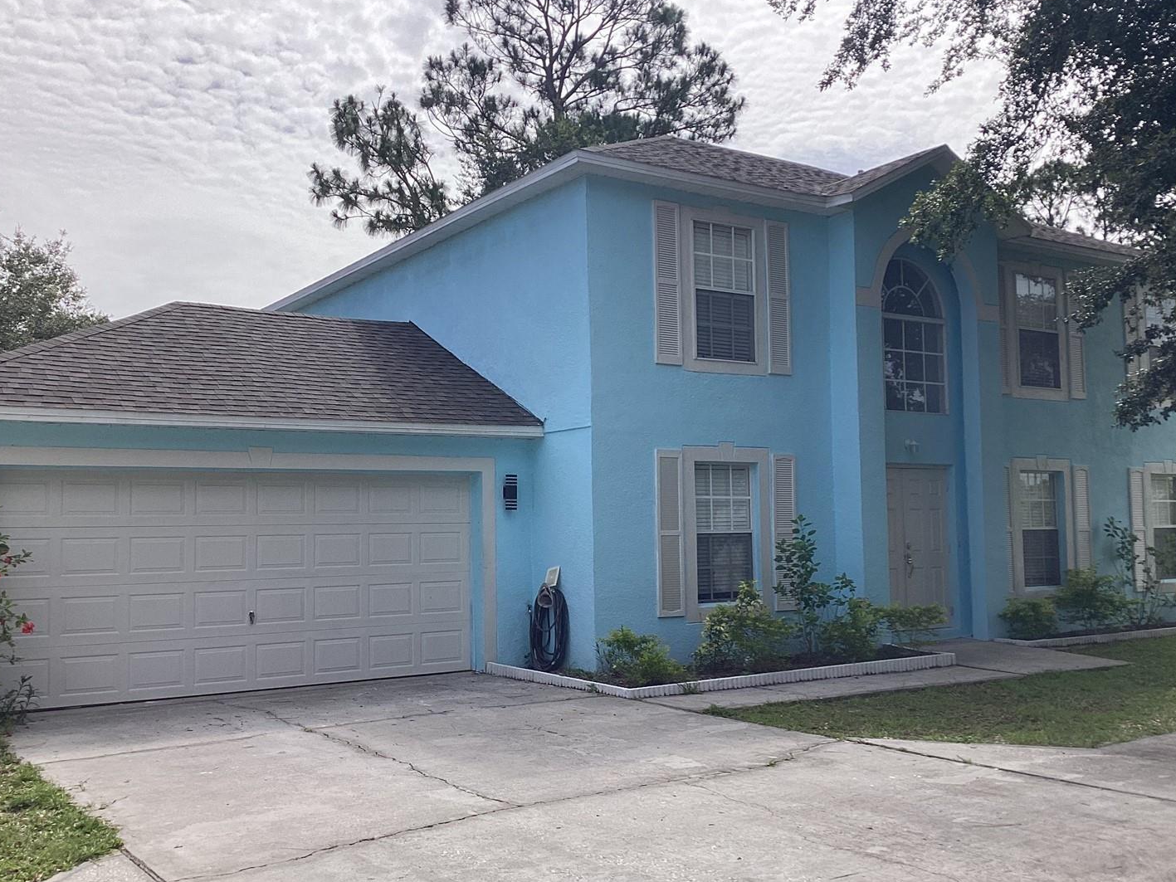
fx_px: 1189
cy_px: 459
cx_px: 591
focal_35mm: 35
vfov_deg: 40.7
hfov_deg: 52.6
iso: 25
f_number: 2.4
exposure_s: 1/1631
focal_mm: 3.3
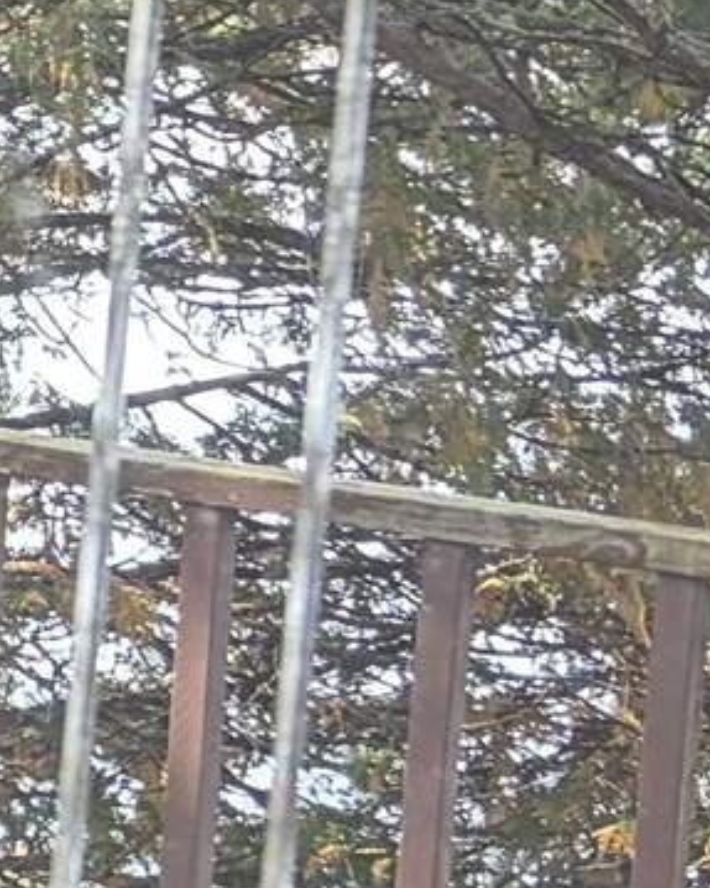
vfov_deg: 8.9
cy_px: 67
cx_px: -2701
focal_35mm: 217
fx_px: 5702
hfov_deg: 5.5
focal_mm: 5.96
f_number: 1.6
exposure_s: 1/120
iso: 100
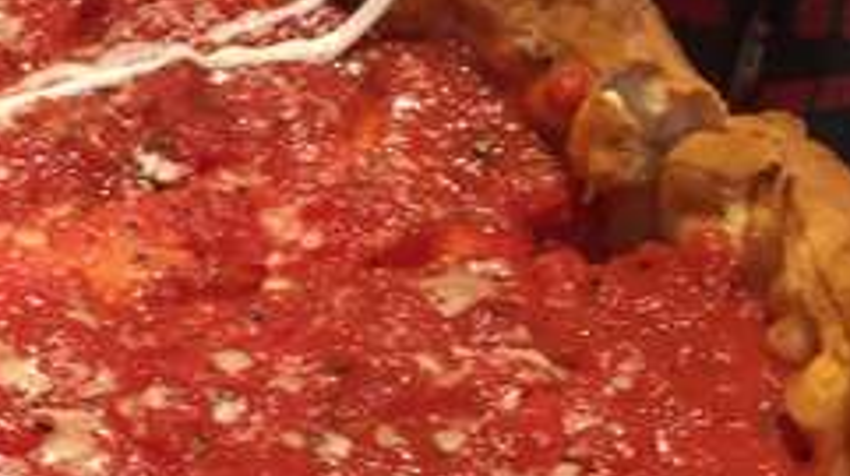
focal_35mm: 105
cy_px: 532
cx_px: -314
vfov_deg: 11.3
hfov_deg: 18.6
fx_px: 2364
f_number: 2.2
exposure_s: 1/30
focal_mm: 4.15
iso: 64
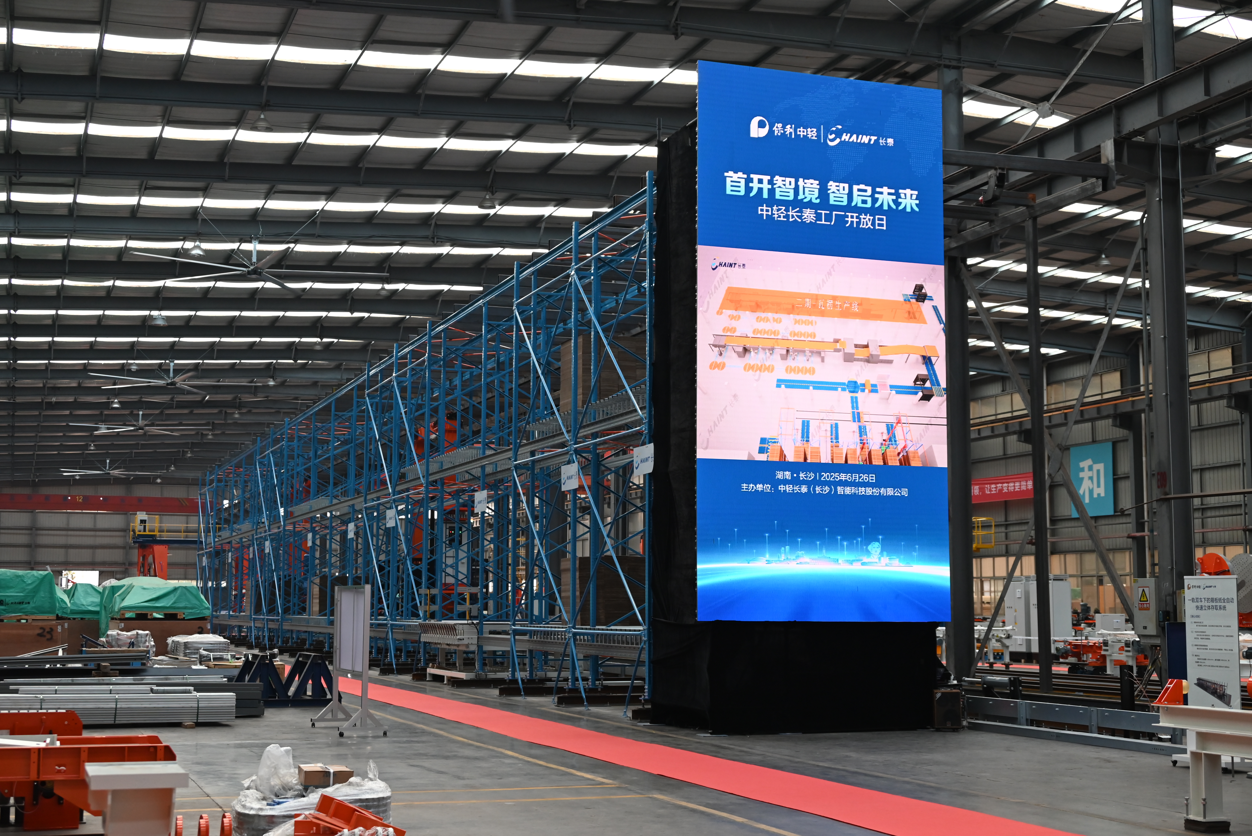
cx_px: 626
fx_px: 1635
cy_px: 418
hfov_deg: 41.9
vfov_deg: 28.7
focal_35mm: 47
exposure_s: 1/125
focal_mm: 47
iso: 1250
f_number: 5.3
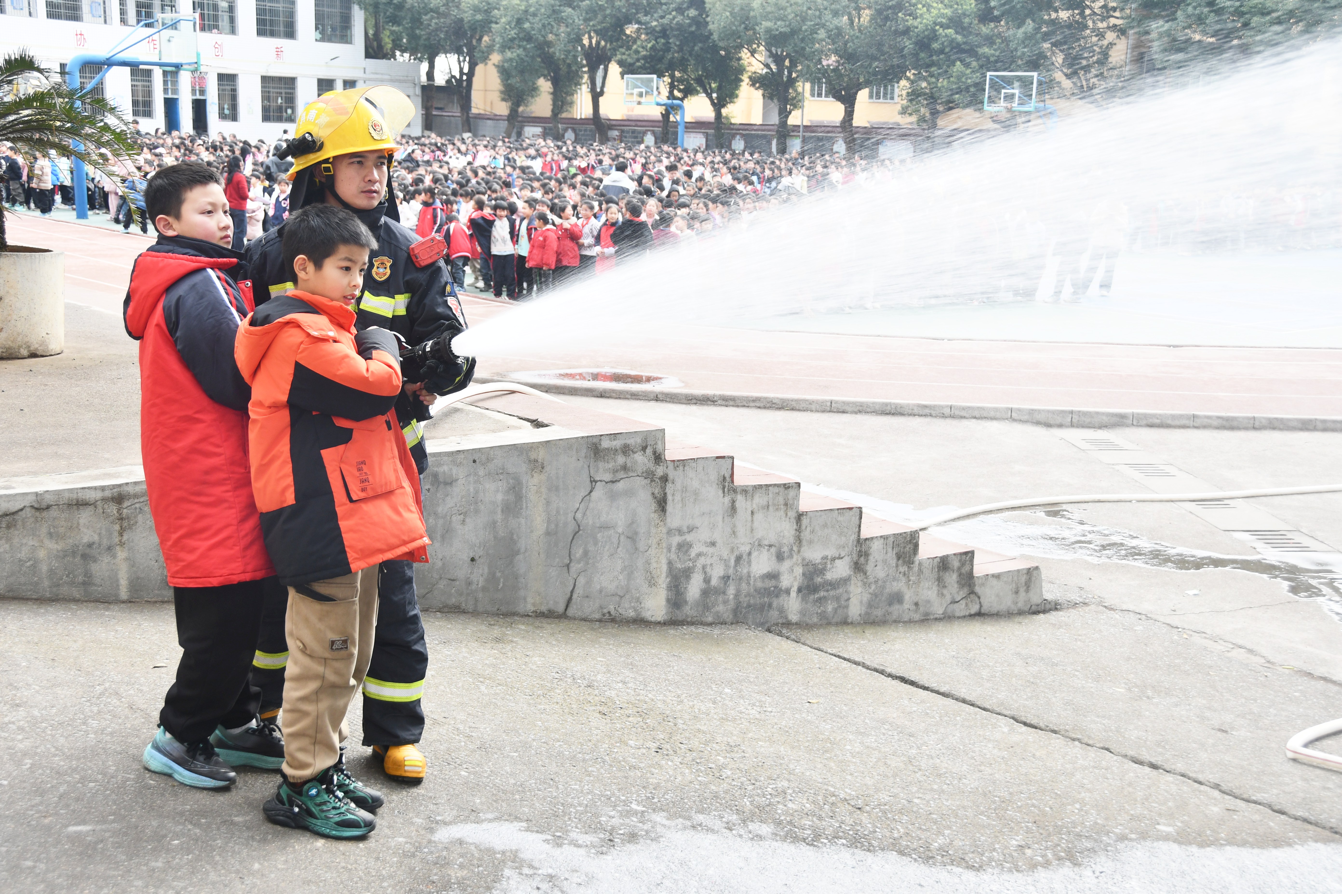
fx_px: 1789
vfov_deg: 28.1
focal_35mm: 48
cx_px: 671
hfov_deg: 41.1
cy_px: 447
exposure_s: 1/250
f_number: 5.6
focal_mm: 32
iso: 250
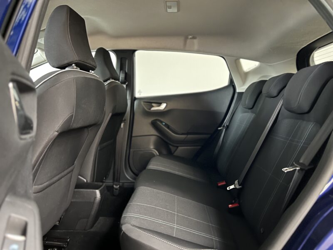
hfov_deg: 67.3
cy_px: 125
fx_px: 250
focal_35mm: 26
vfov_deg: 53.1
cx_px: 166
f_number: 1.5
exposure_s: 1/15
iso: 1600
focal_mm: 5.7
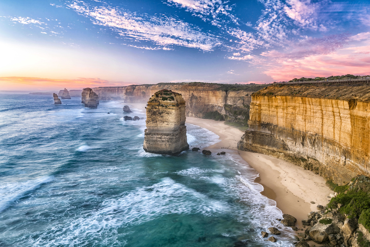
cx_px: 185
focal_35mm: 24
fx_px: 247
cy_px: 124
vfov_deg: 53.2
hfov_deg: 73.7
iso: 64
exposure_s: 1
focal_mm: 24
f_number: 11
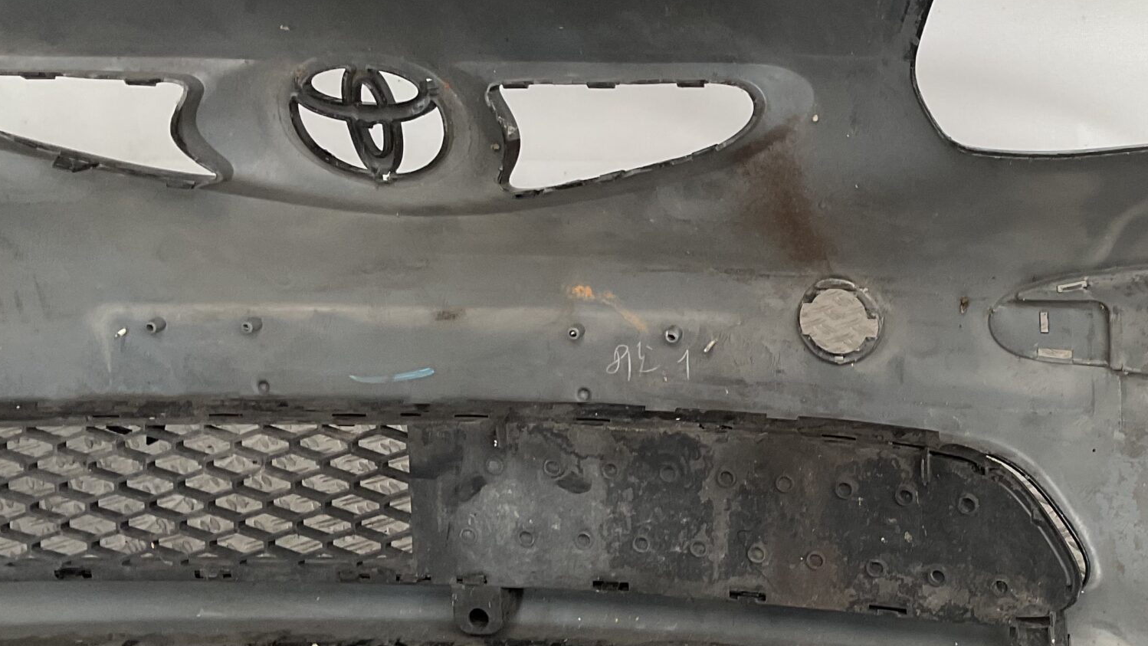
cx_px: 927
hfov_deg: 37.1
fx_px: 1644
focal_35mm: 54
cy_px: 358
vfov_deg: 22.2
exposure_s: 1/100
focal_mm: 3
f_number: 1.8
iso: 50
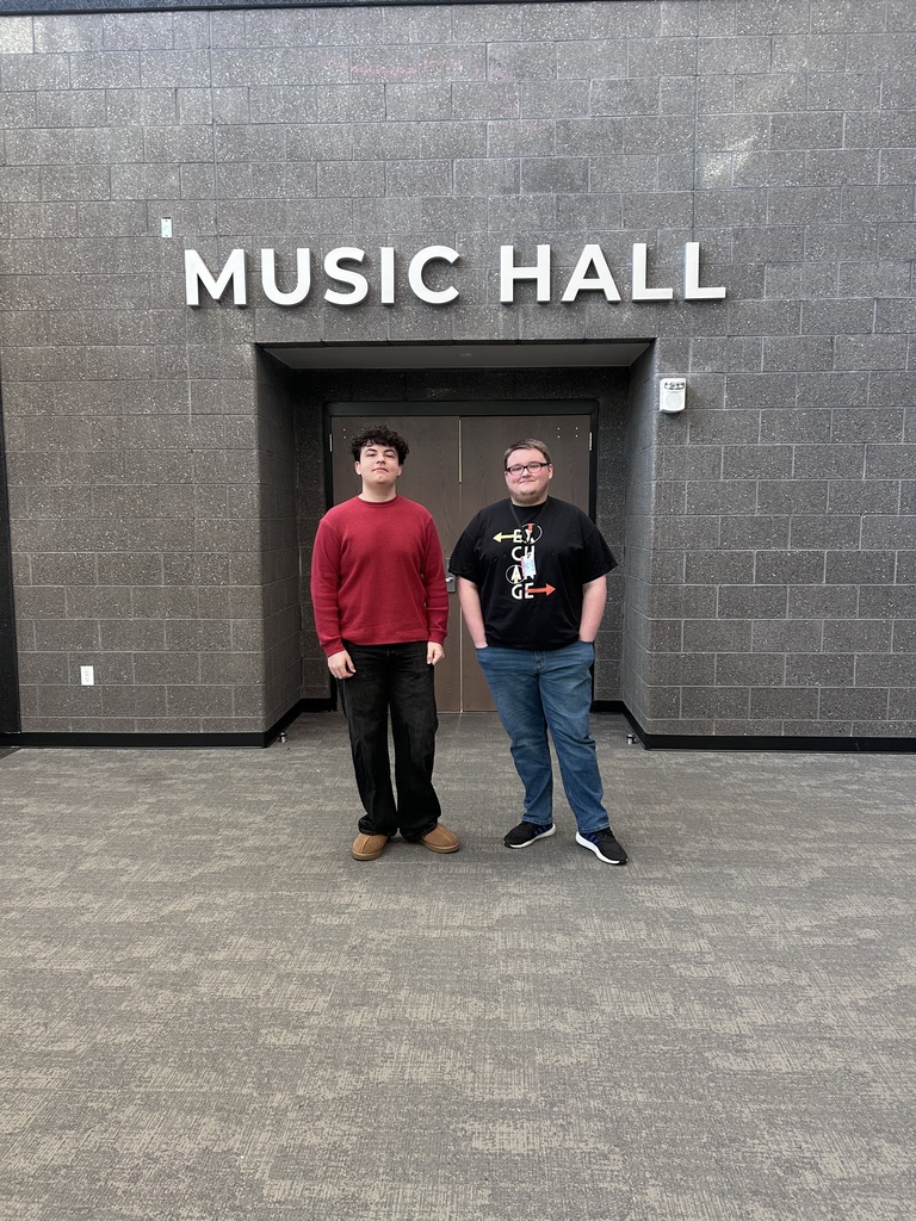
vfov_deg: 67.3
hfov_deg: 53.1
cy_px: 610
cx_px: 458
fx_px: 917
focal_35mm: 26
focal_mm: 5.7
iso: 160
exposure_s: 1/60
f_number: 1.5
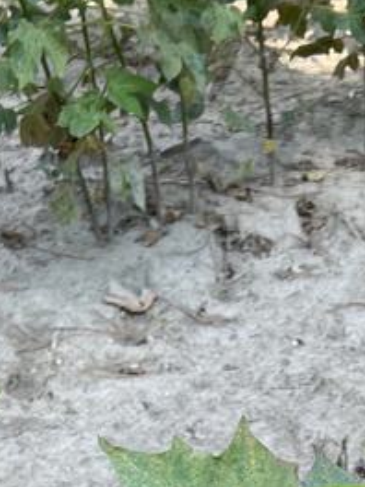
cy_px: 766
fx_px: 1293
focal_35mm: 92
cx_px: 398
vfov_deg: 18.4
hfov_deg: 15.6
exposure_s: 1/840
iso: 50
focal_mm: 5.7
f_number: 1.5
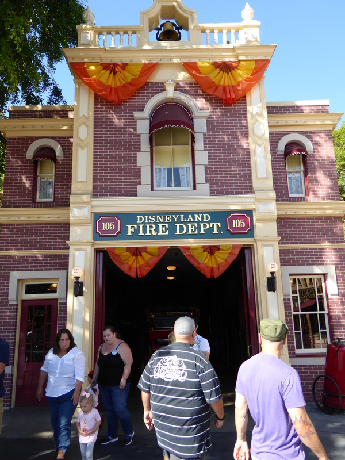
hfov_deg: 48.2
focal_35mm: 29
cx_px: 172
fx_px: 385
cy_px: 230
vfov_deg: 61.7
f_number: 3.5
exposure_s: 1/250
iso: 100
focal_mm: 5
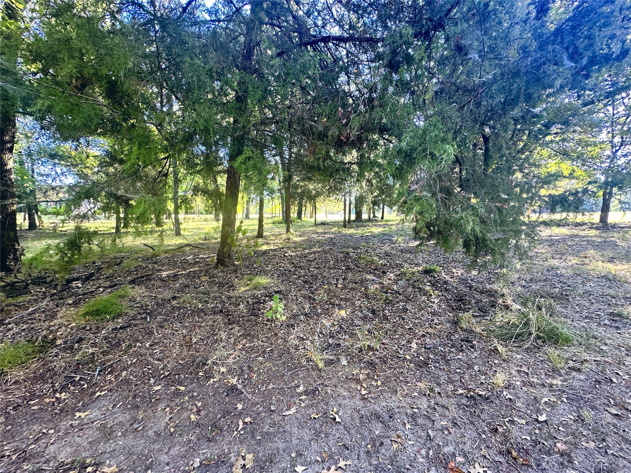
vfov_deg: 85.7
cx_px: 316
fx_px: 255
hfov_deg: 102.1
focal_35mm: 14
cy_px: 236
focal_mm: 2.22
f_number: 2.2
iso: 160
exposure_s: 1/99
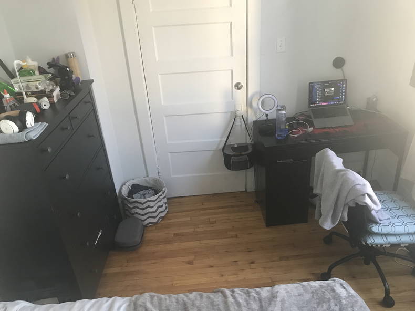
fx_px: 336
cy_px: 156
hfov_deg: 63.5
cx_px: 208
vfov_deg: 49.7
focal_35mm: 28
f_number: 1.8
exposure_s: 1/15
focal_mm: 3.99
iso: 64
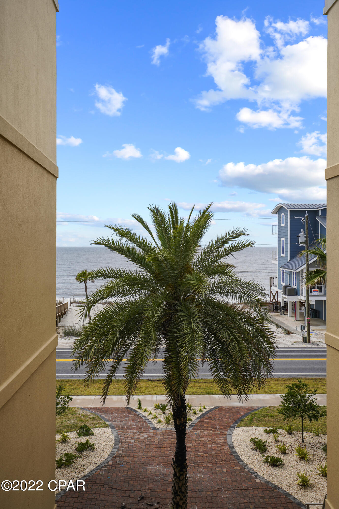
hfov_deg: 37.8
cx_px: 170
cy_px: 254
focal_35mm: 35
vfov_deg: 54.4
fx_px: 494
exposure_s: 1/400
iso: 100
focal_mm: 35
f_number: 6.3
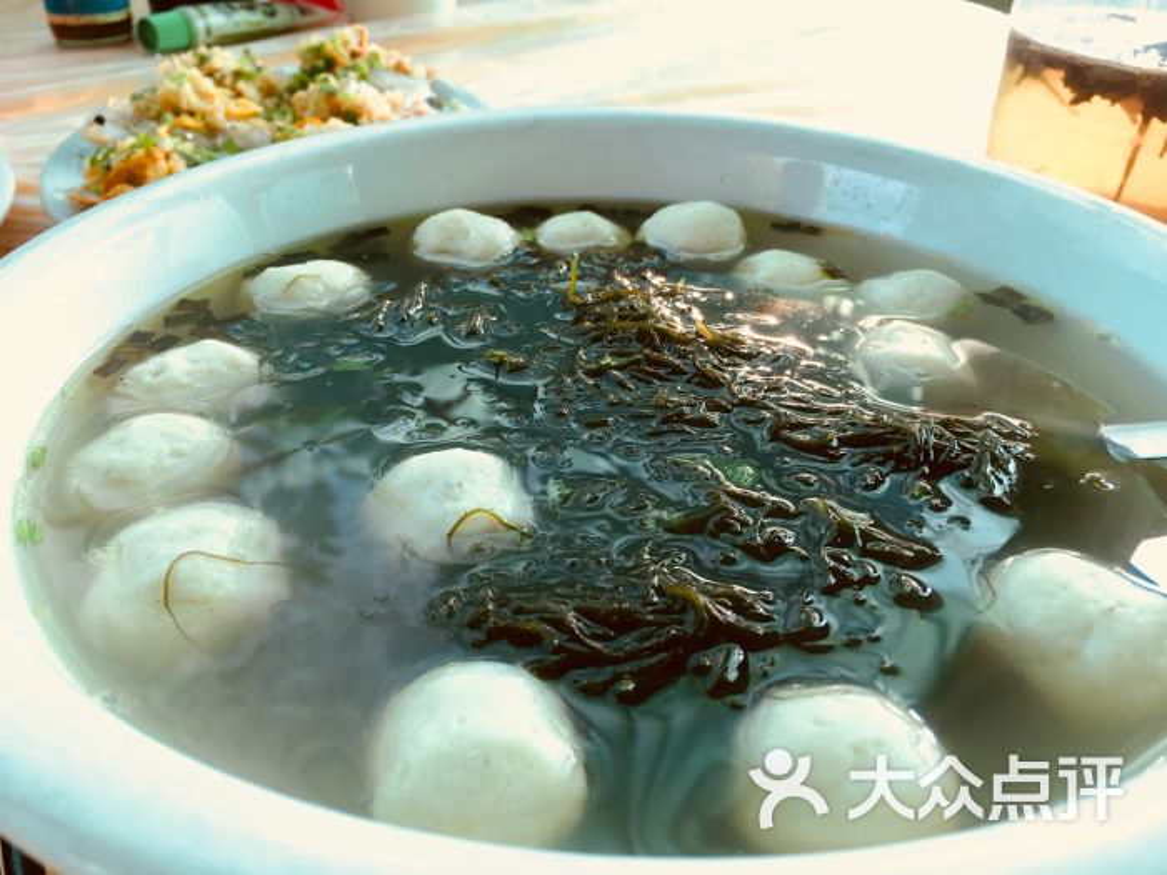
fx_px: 978
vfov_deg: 48.2
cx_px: 584
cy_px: 438
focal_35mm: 29
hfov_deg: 61.7
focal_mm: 4.15
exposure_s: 1/100
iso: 40
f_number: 2.2
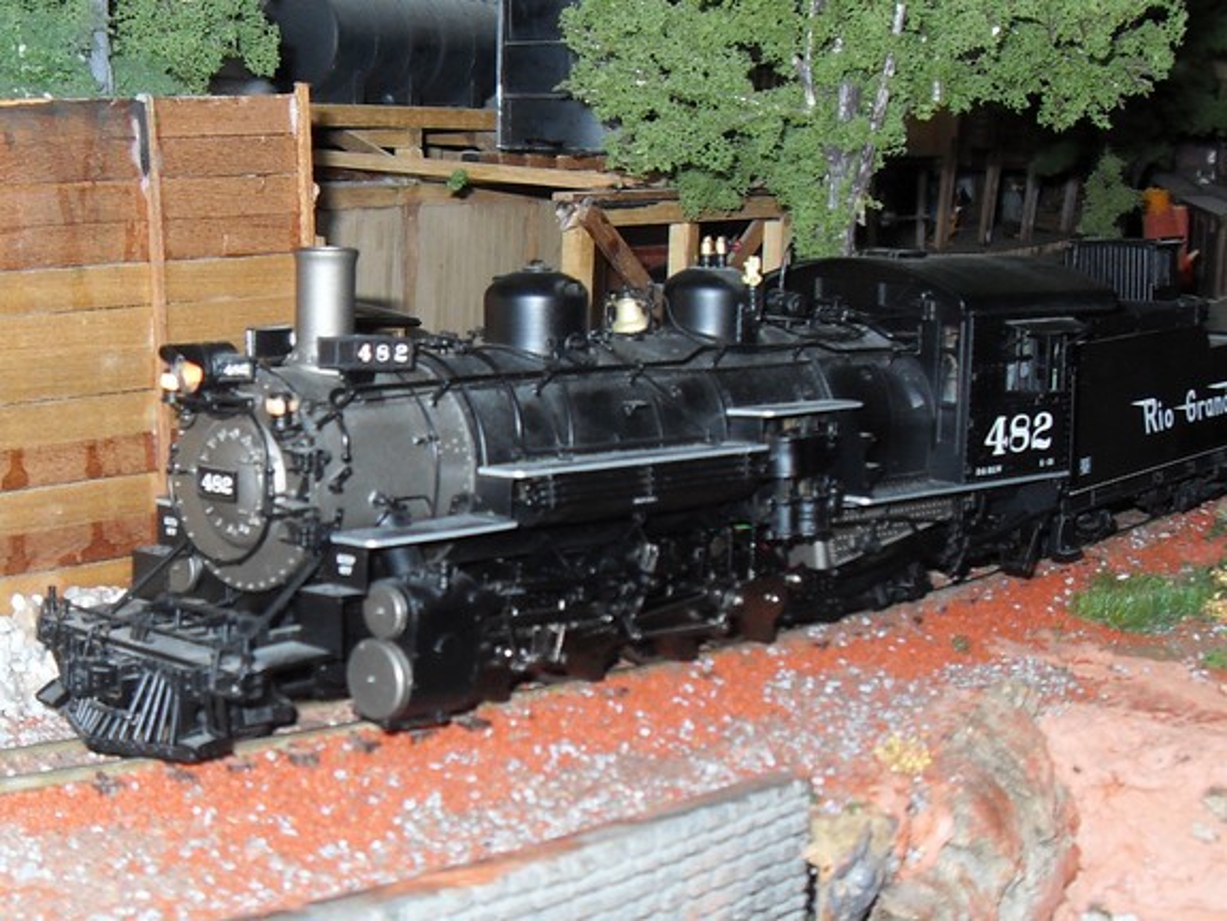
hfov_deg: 54.0
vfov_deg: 41.8
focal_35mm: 34
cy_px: 460
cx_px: 614
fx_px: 1205
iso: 100
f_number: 2.8
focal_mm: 6.3
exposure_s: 1/45
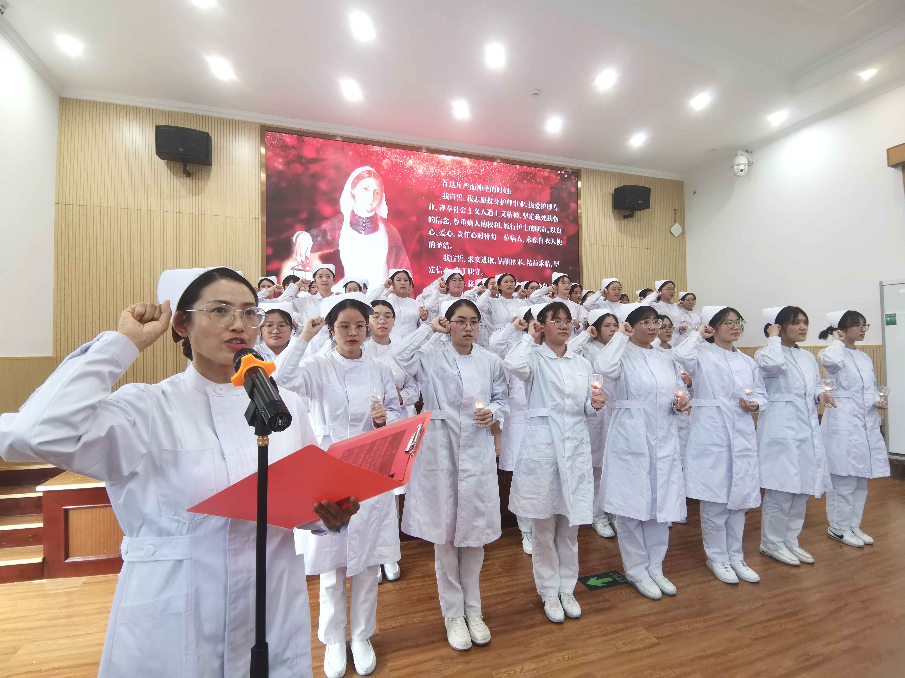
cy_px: 339
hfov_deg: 91.0
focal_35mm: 17
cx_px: 452
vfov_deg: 74.7
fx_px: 444
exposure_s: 1/50
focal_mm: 2.23
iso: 160
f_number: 2.2
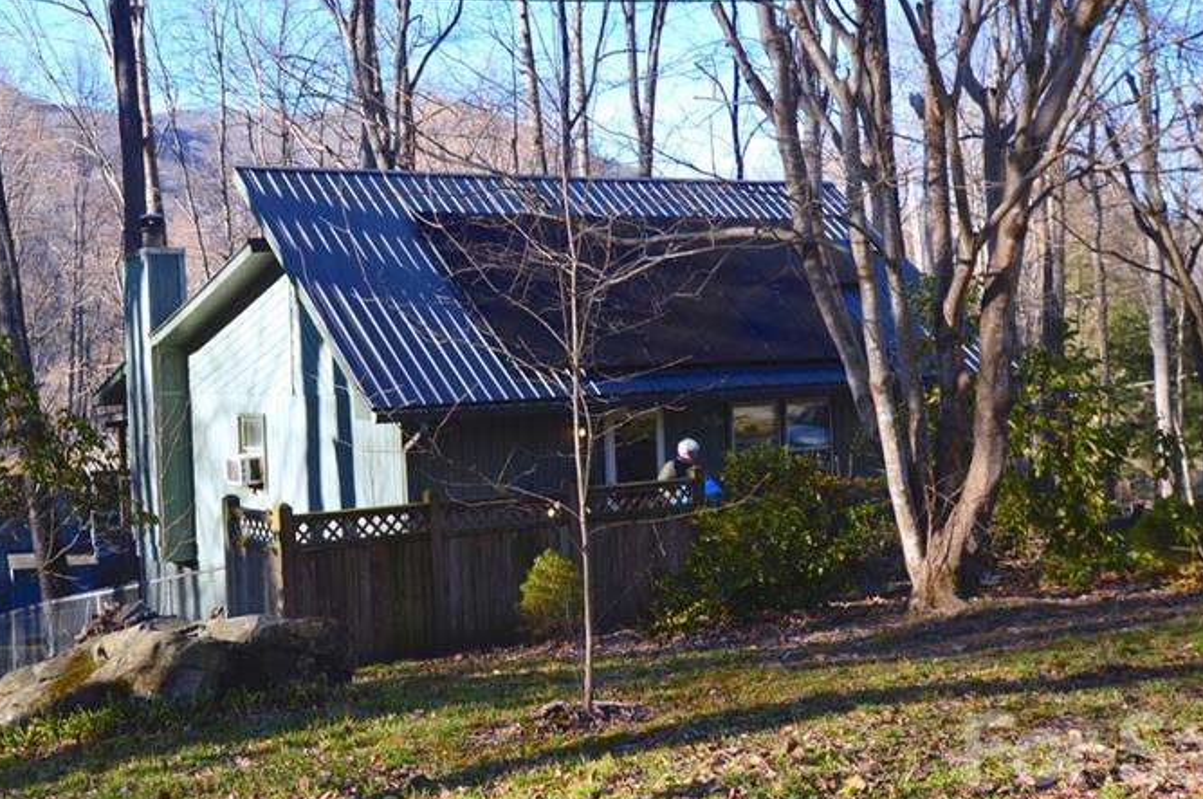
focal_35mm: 44
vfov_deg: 30.6
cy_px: 363
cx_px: 404
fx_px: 1461
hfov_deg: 44.1
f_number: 5.6
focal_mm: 19
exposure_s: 1/125
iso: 100
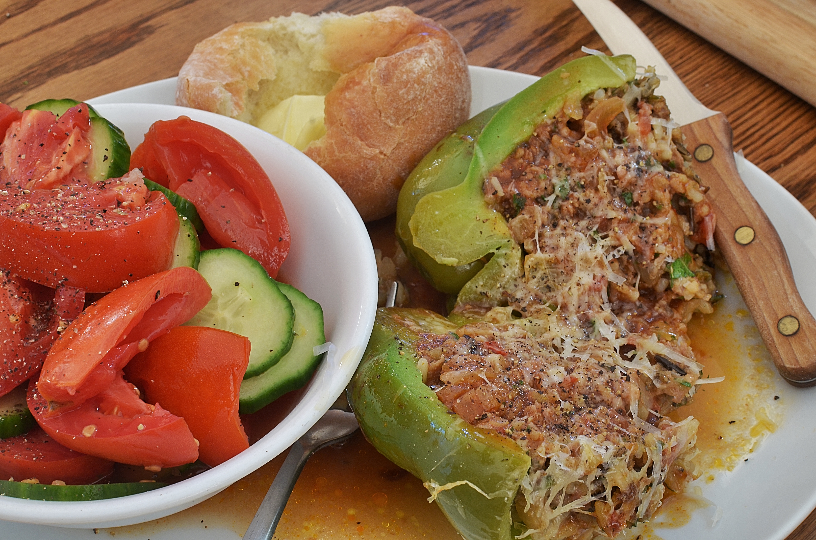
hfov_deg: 37.9
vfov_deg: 25.6
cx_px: 408
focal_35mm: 52
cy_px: 270
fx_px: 1188
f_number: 11
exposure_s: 1/5
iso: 250
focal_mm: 35
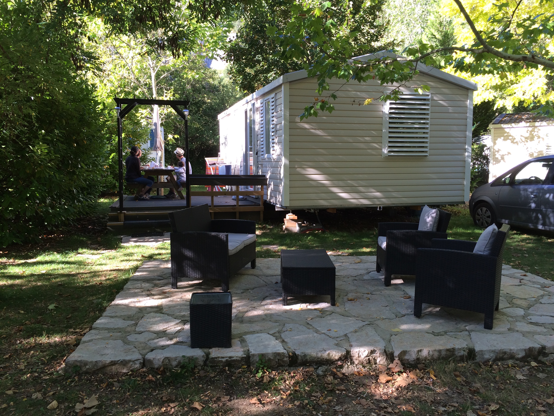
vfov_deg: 46.8
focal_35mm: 30
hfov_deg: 60.0
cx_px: 277
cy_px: 208
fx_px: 480
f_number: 2.2
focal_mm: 4.12
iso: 32
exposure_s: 1/132
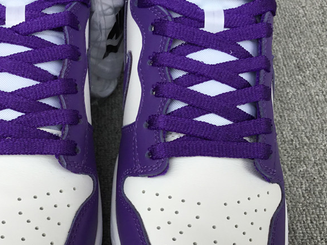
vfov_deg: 29.8
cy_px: 182
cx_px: 103
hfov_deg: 39.1
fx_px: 454
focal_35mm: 48
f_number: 2.4
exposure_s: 1/212
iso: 25
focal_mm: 3.3
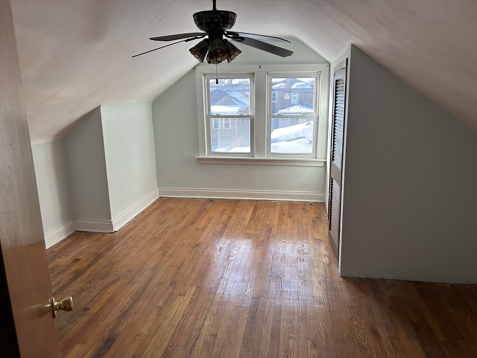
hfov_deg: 67.3
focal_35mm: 26
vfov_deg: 53.1
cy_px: 179
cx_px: 238
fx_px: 358
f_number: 1.5
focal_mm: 5.7
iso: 40
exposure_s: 1/238
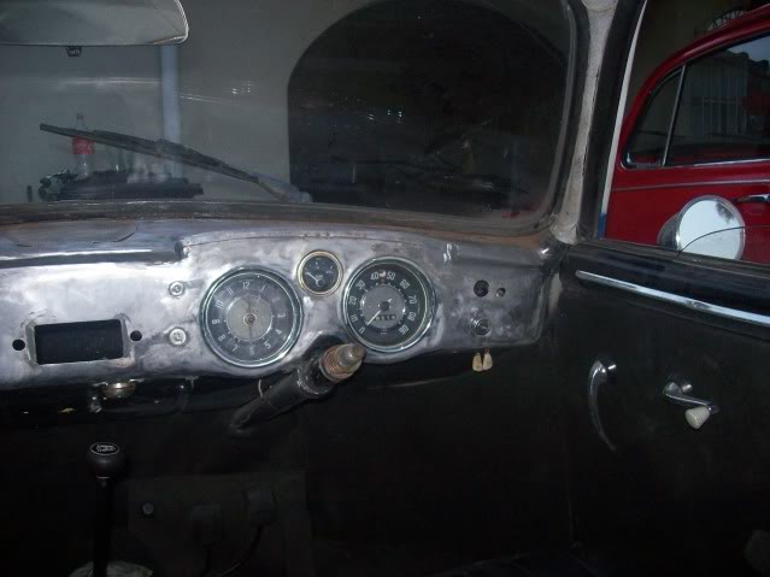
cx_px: 385
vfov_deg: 39.6
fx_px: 801
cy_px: 288
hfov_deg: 51.4
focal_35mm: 36
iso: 200
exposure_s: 1/64
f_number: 2.7
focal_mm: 6
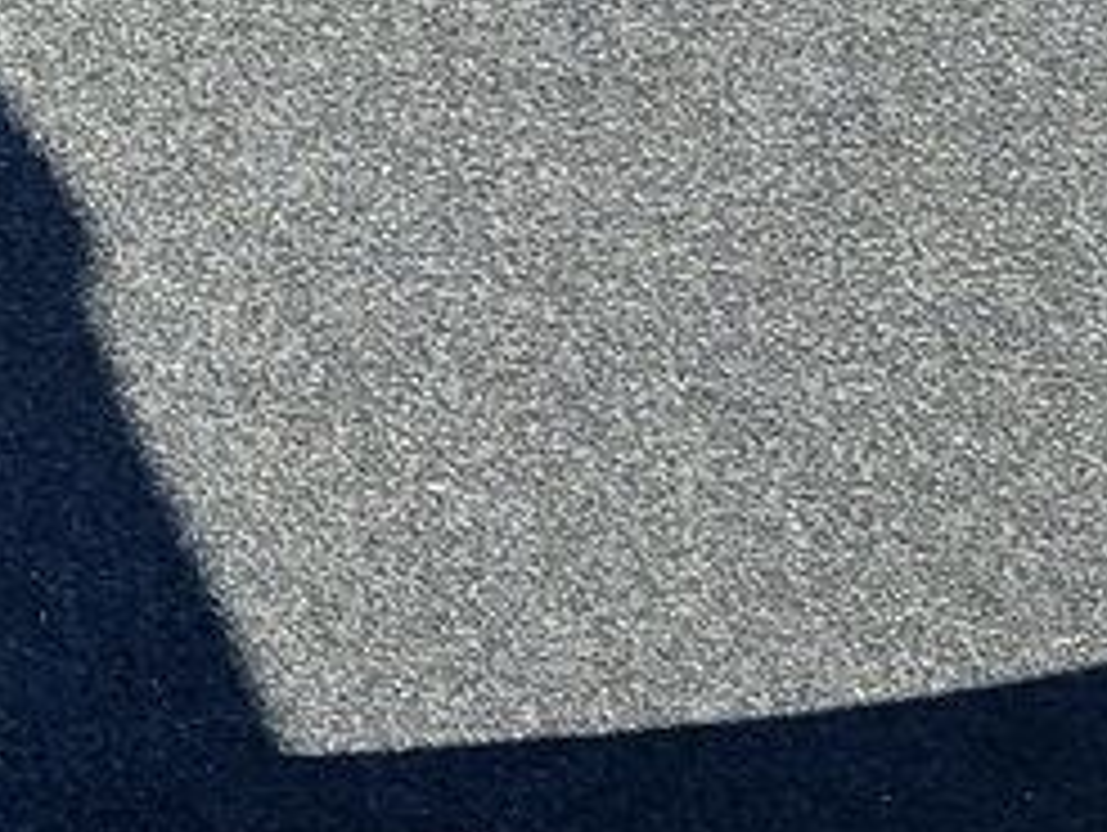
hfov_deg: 11.7
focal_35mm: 156
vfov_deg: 9.4
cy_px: -117
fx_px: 4994
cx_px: -873
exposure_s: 1/250
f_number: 1.8
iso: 50
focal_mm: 6.7
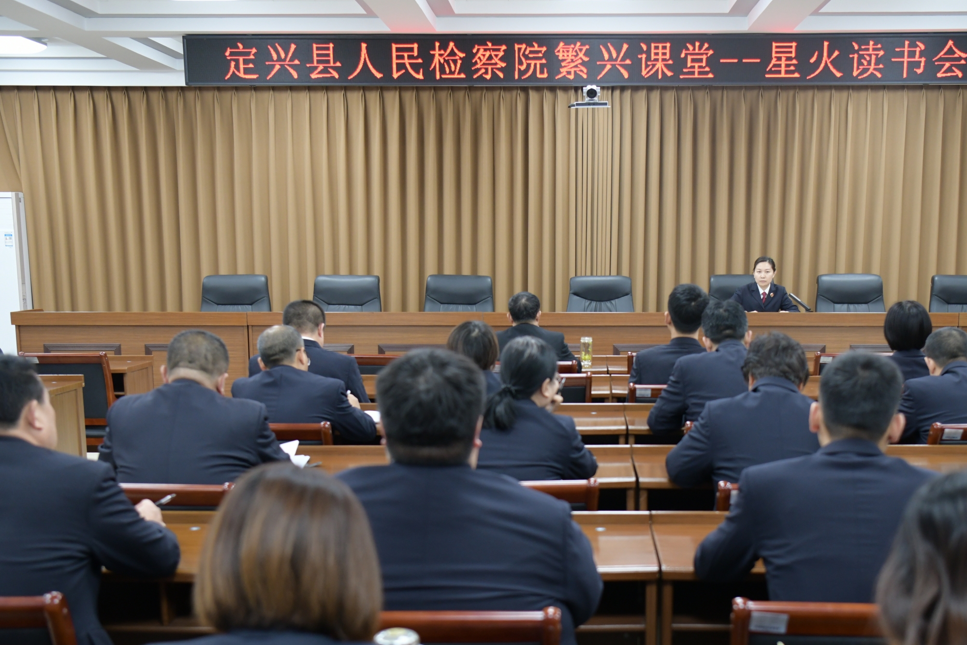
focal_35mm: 51
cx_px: 558
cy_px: 475
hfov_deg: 38.8
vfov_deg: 26.2
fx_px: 1370
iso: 1000
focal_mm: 34
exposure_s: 1/125
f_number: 2.8
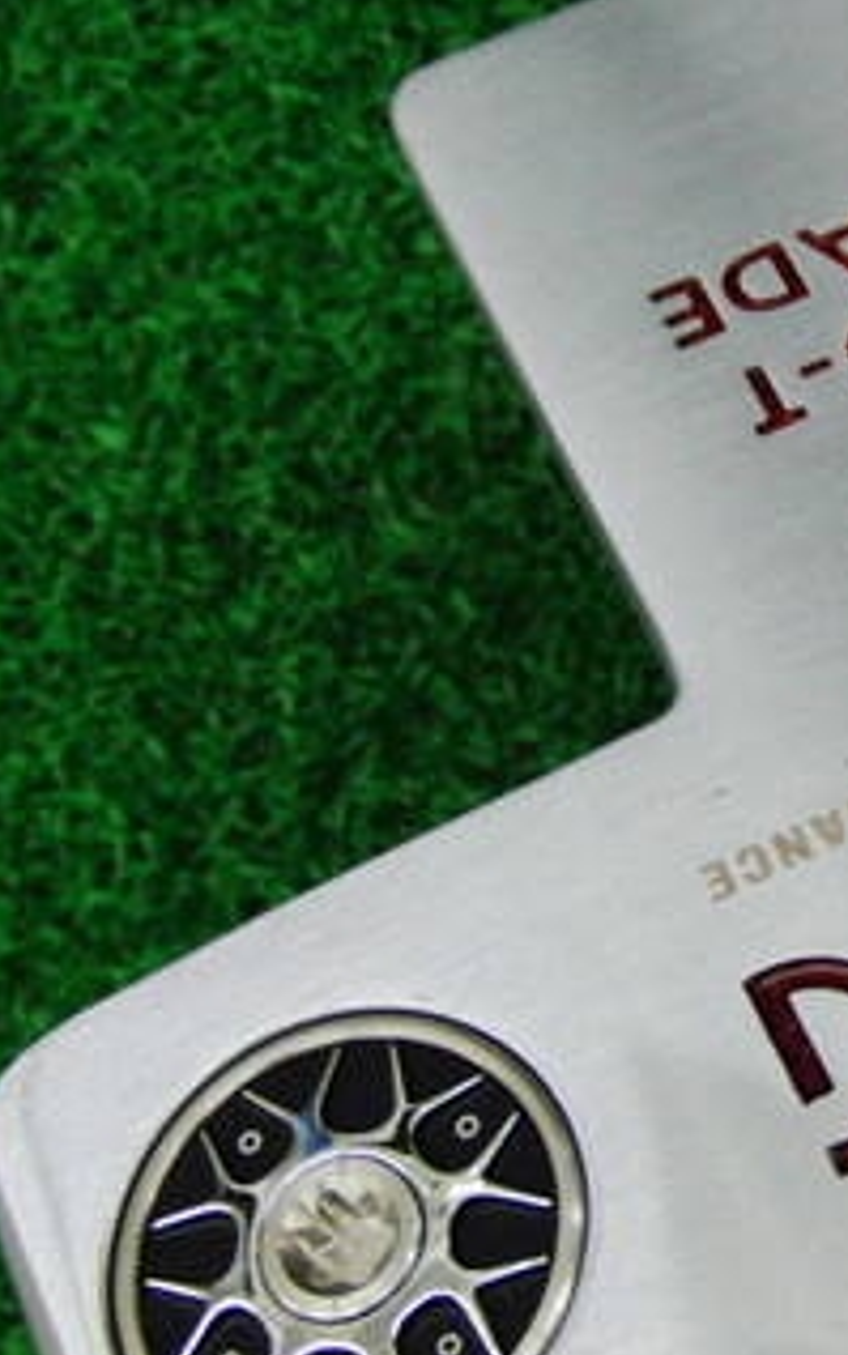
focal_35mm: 79
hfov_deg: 15.8
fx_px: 2919
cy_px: 673
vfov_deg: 26.1
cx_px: 1048
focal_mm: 6.42
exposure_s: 1/60
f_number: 3.6
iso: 400
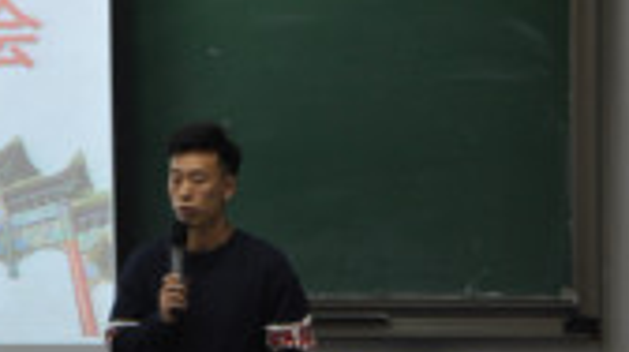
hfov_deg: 8.8
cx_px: -139
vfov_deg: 5.0
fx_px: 4048
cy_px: 67
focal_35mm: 243
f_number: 6.3
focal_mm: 52
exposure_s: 1/40
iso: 320
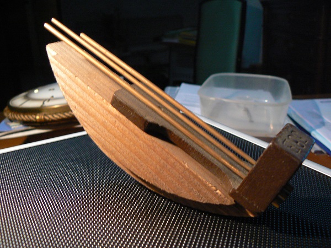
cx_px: 166
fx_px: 344
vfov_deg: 39.7
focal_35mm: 36
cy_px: 124
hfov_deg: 51.4
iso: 200
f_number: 2.8
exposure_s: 1/15
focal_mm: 6
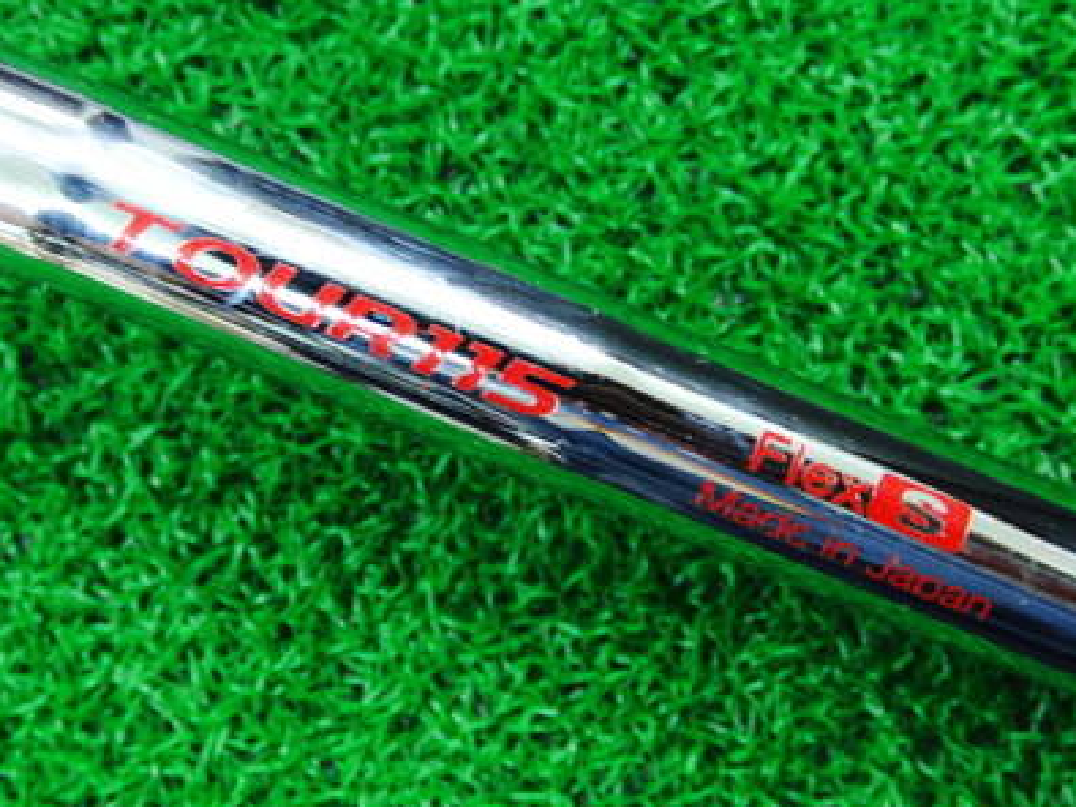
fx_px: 1864
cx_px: 430
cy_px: 346
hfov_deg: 32.1
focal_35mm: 60
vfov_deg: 24.4
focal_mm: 6.42
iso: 400
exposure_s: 1/25
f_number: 3.6
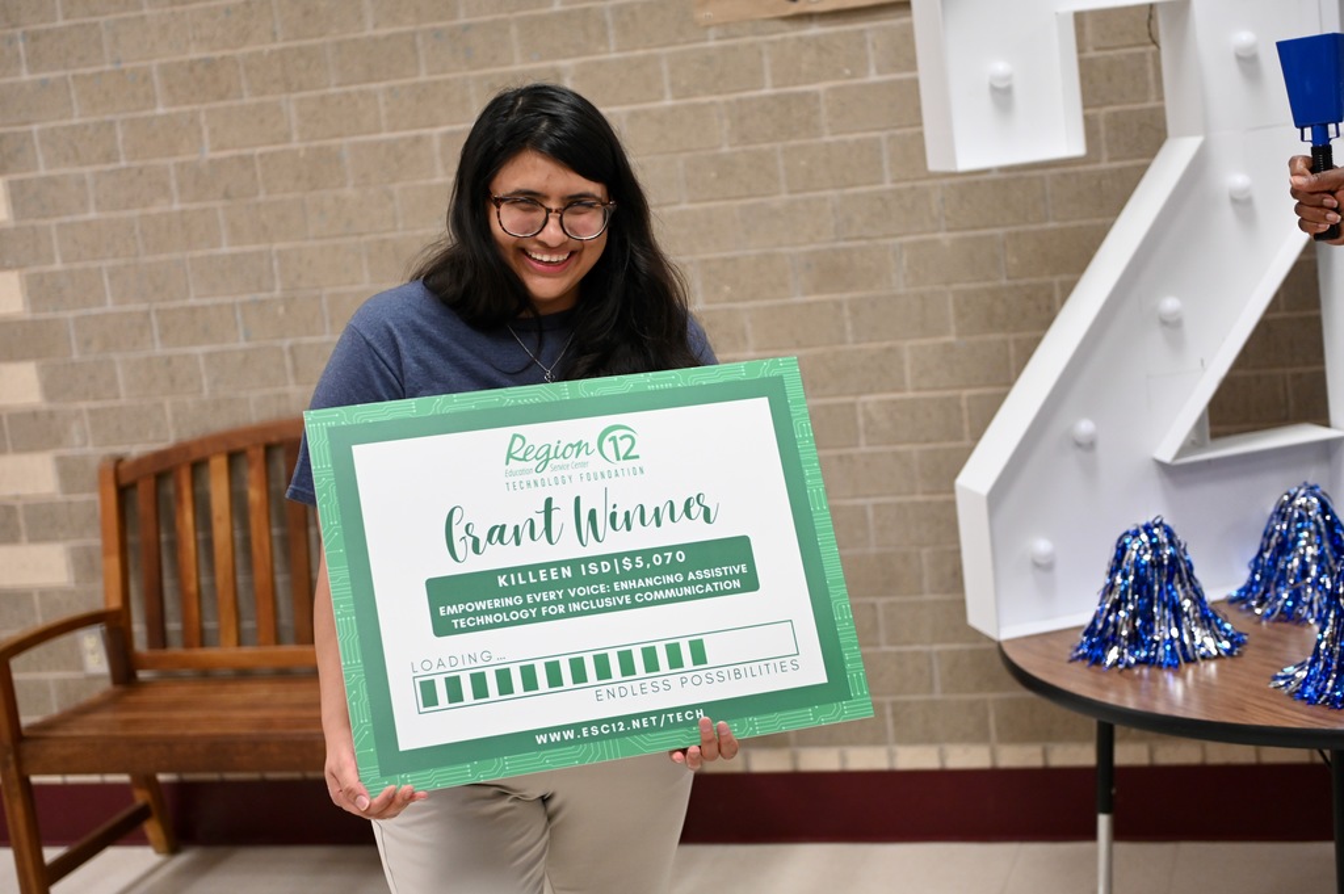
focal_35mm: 58
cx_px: 672
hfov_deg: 34.5
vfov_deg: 23.3
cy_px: 447
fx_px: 2164
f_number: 2.8
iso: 2000
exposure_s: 1/320
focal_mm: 58
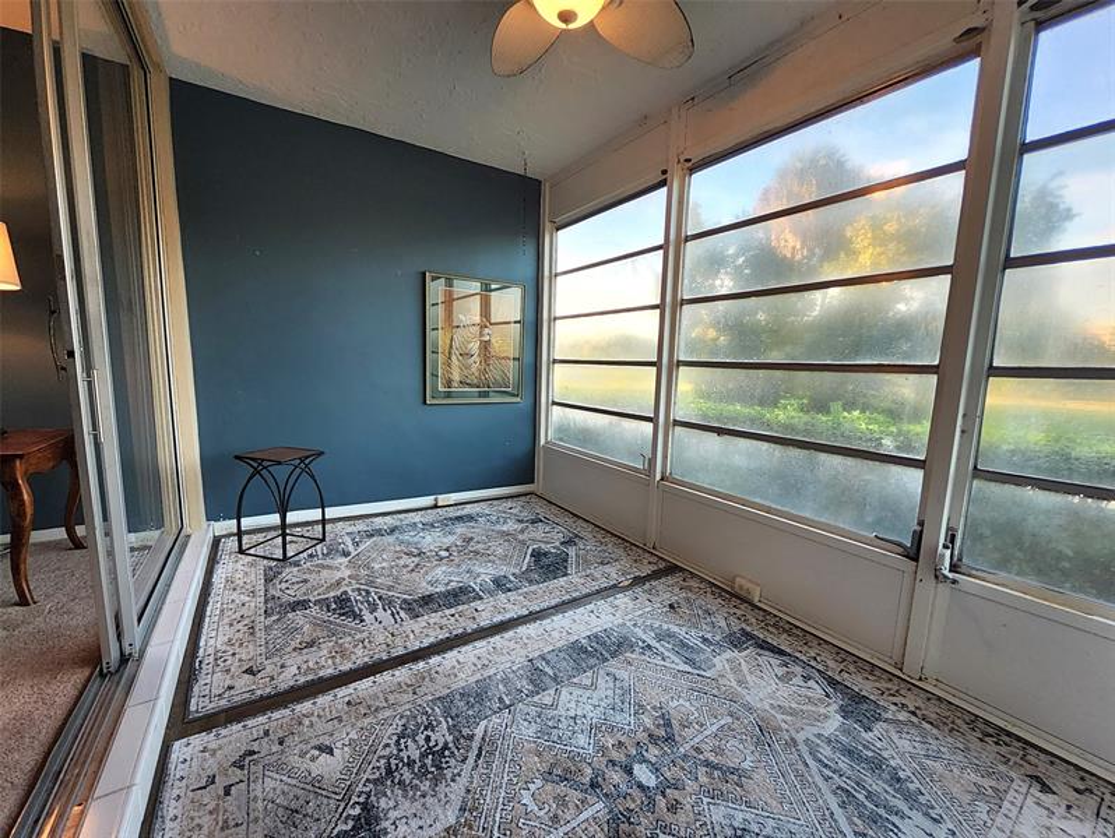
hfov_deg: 106.1
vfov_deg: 90.0
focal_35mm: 13
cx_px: 558
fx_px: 419
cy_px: 419
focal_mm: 1.13
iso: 40
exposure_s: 1/50.3
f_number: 2.2
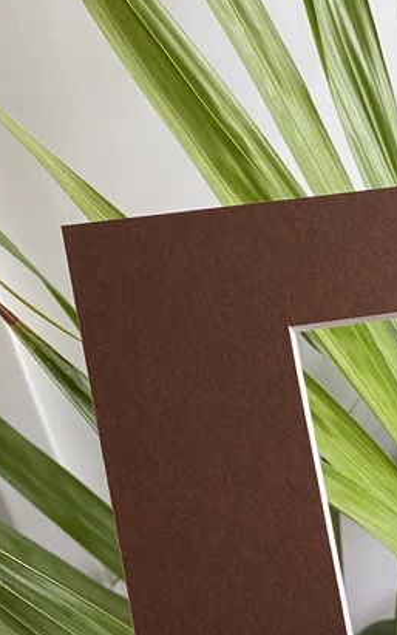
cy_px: 576
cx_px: 446
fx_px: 1021
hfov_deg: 20.8
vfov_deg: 32.7
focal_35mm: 59
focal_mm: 4.25
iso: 160
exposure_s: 1/60
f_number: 1.8
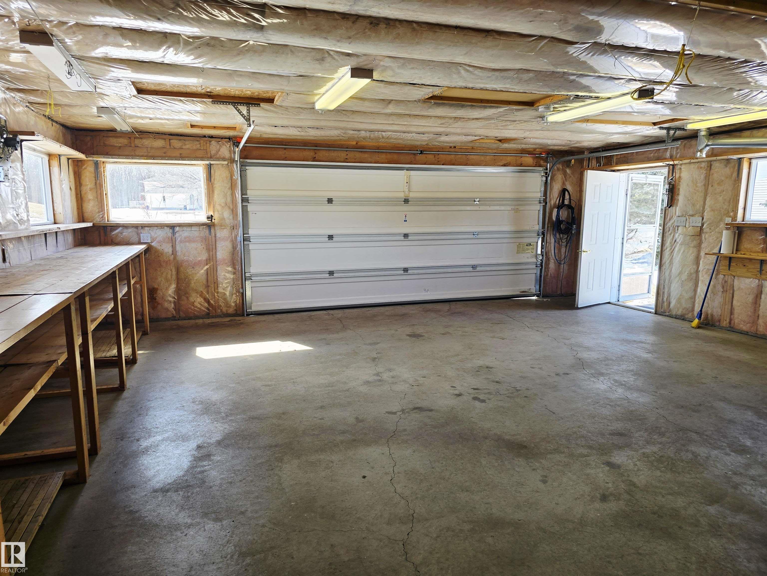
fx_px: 510
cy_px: 288
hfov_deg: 73.9
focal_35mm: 23
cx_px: 384
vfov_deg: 58.9
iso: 20
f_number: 1.7
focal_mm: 6.3
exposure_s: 1/120
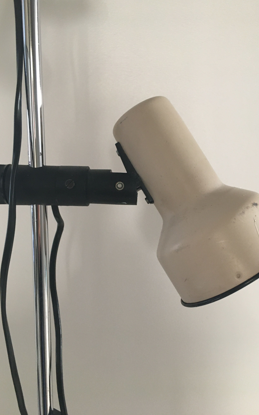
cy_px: 207
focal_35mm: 31
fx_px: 350
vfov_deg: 61.2
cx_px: 151
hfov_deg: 40.5
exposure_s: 1/33
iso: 200
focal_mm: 4.15
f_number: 2.2
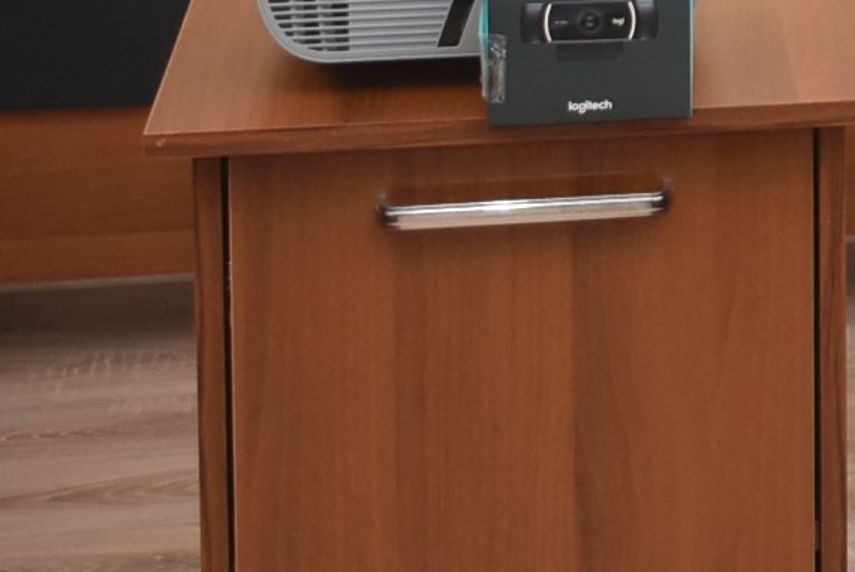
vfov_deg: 7.6
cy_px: -563
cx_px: 1804
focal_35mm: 173
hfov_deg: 10.7
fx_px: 4113
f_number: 4
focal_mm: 22
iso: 560
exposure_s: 1/60
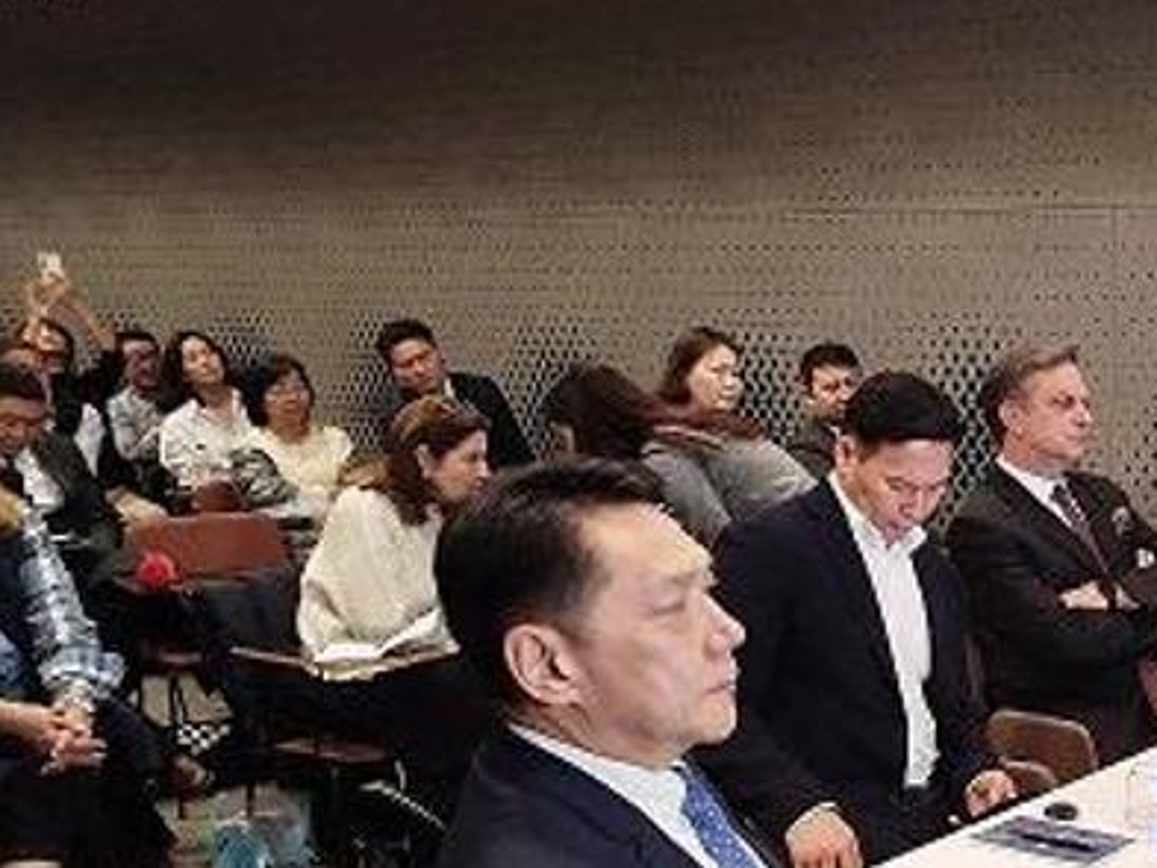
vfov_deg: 30.2
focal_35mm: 47
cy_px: 687
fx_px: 1571
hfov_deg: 37.3
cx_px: 1080
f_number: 1.7
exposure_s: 1/33
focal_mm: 5.31
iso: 320
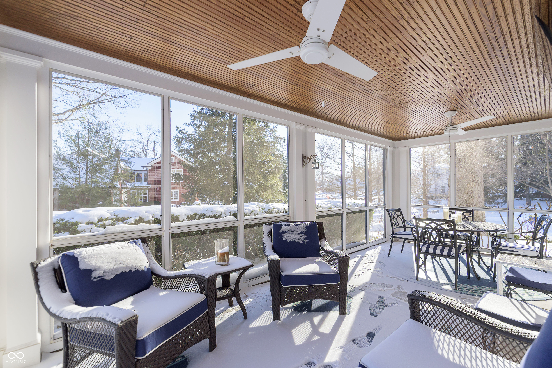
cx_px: 276
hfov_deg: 100.4
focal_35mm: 15
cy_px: 184
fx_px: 230
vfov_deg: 77.4
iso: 320
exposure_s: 1/400
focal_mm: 15
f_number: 5.6
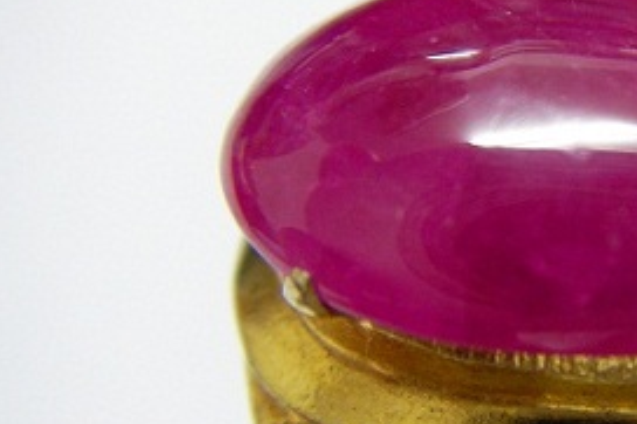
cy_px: 233
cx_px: 585
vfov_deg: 18.2
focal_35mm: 75
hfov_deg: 26.0
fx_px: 1326
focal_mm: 6.3
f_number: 3.3
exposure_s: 1/2
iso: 115
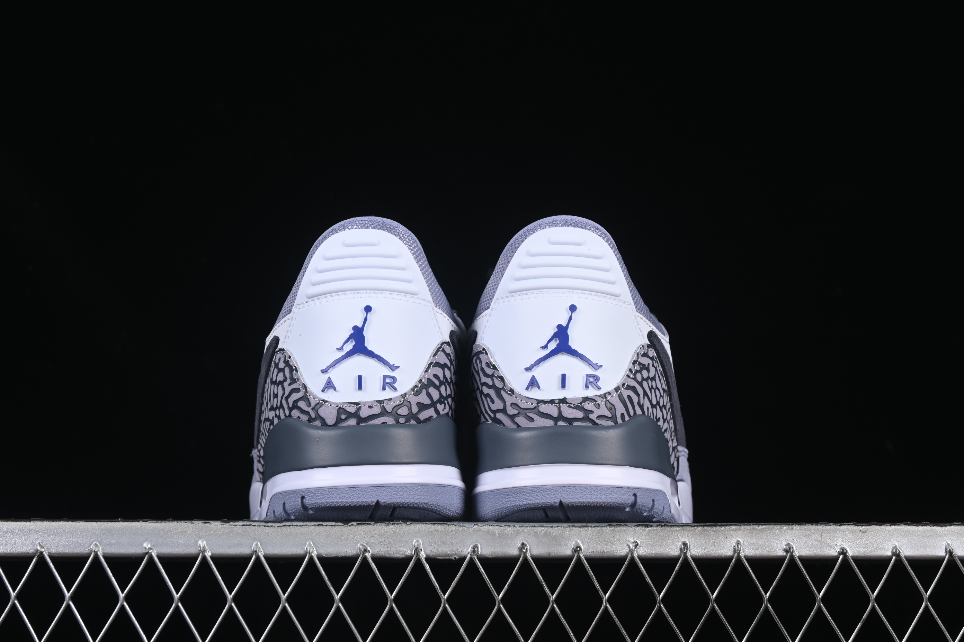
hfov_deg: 27.0
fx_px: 2008
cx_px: 482
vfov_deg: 18.2
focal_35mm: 75
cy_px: 321
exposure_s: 1/80
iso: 160
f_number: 8
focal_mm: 50
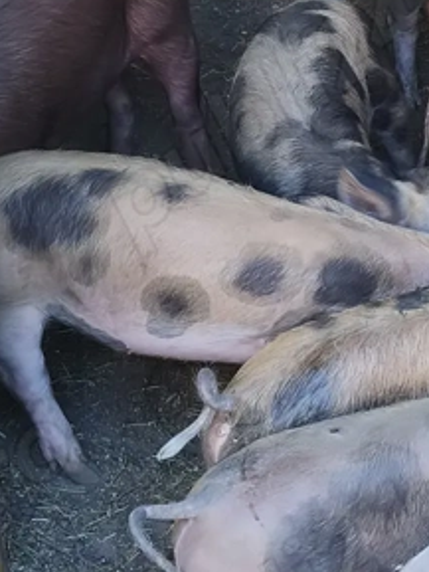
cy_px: 182
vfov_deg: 18.5
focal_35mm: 106
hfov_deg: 13.5
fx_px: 1750
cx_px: 550
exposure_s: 1/99.9
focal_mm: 6.18
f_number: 1.65
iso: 200
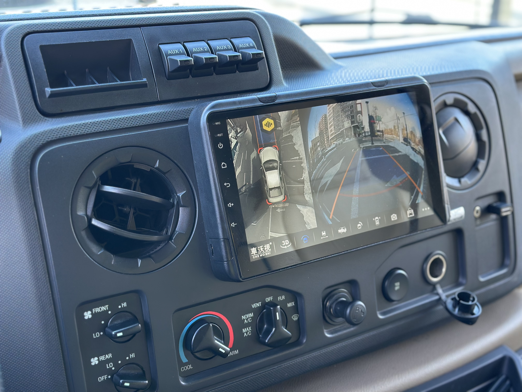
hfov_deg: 39.7
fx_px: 724
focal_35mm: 48
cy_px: 196
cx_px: 261
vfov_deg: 30.3
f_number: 1.78
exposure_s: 1/69
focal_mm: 6.86
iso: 125
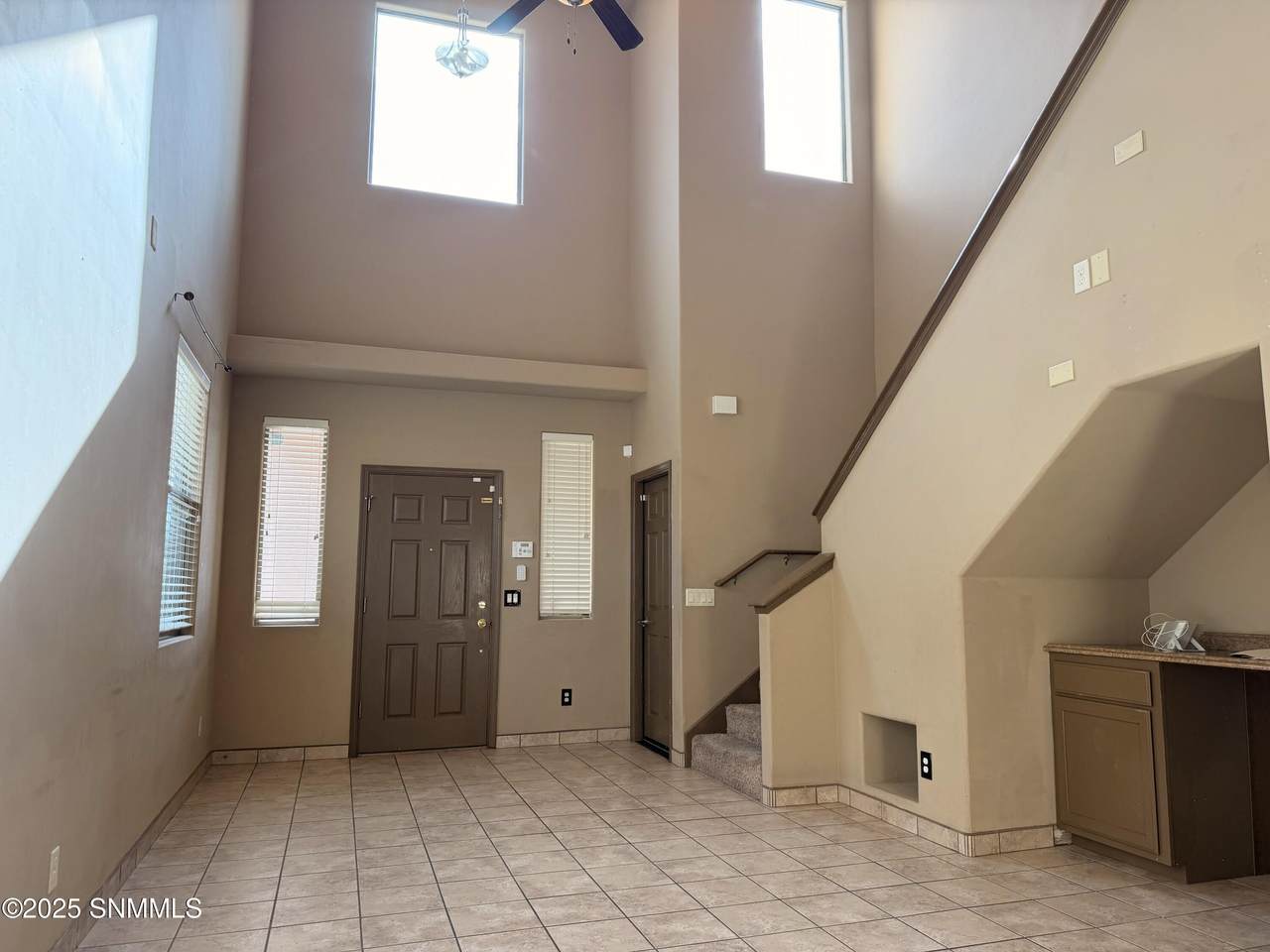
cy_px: 476
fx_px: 881
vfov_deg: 56.8
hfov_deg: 71.6
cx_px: 635
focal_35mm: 24
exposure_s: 1/173
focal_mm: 6.76
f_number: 1.78
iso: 80
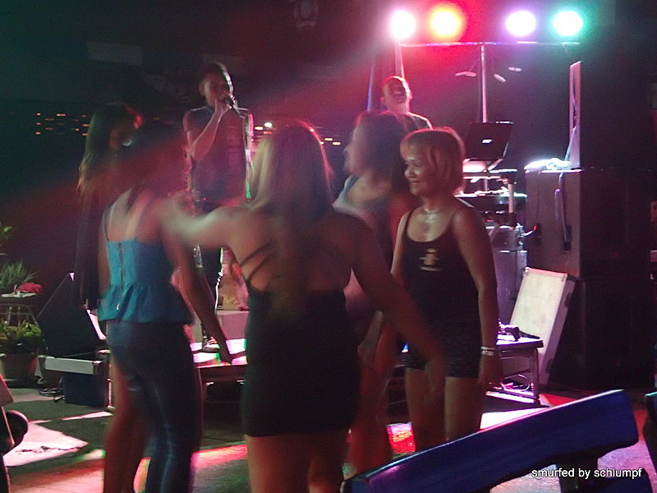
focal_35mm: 70
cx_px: 328
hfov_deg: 27.8
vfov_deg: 21.0
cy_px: 246
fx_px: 1329
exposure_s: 1/8
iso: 1600
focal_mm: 12.6
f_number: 4
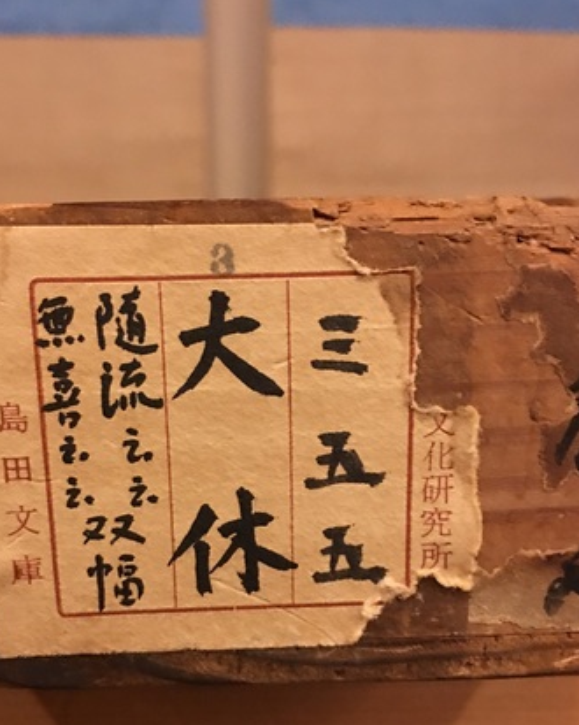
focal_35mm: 37
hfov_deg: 40.1
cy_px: 435
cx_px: 261
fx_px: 793
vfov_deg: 48.8
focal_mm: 4.15
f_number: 2.2
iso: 100
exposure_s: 1/4
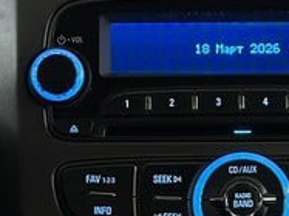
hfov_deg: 8.5
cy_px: 195
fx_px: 1927
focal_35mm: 231
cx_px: 257
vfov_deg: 6.4
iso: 250
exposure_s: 1/50
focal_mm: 6.86
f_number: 1.78
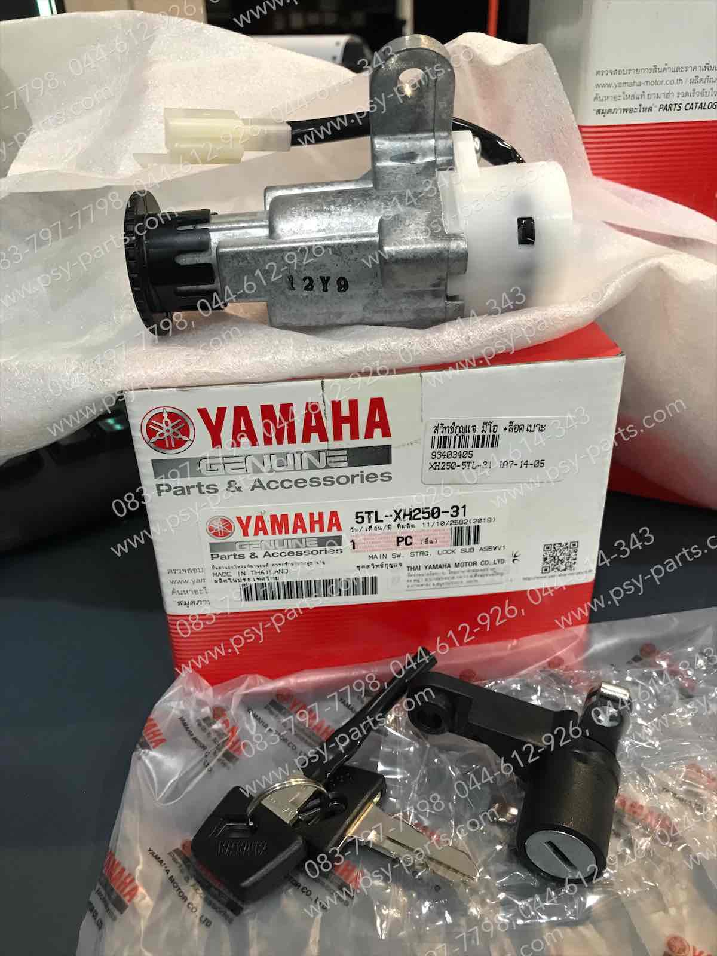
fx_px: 773
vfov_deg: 63.4
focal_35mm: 28
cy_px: 478
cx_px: 358
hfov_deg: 49.7
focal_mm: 3.99
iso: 64
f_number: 1.8
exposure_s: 1/17
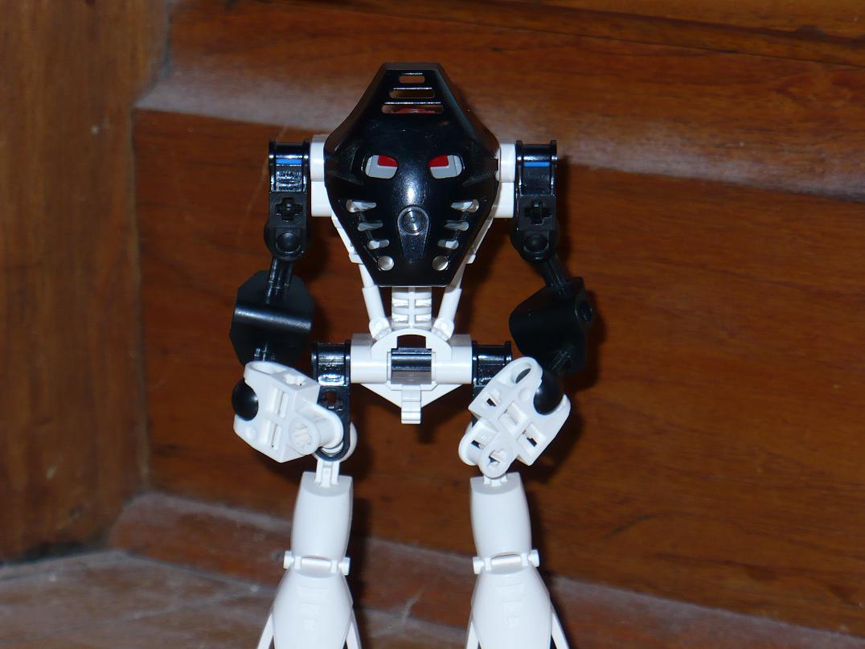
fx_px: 4198
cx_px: 432
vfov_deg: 8.8
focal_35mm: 168
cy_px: 324
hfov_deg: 11.8
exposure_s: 1/30
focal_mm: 27.7
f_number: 4.1
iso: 100
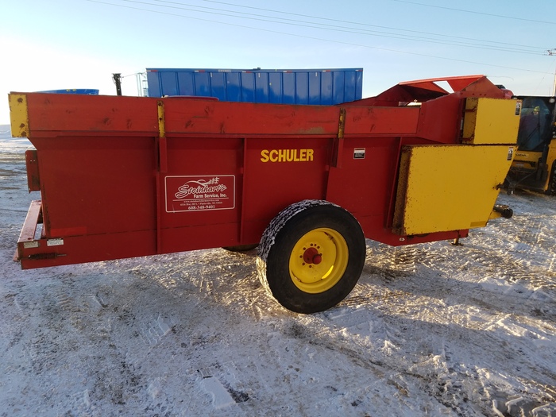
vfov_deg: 53.1
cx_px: 278
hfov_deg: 67.3
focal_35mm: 26
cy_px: 208
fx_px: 418
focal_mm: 4.2
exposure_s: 1/776
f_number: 1.7
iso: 50
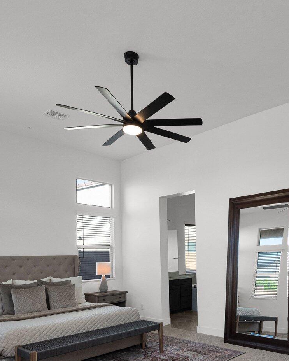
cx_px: 209
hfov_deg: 48.5
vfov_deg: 58.5
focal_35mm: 29
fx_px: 310
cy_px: 251
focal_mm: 14
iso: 640
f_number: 6.3
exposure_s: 1/20
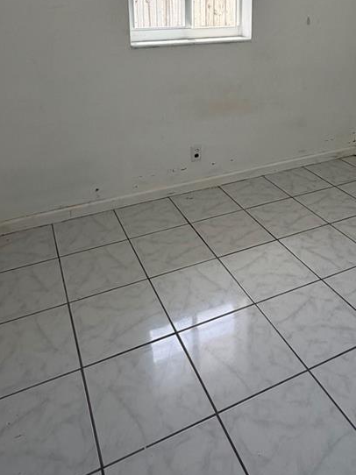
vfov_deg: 54.6
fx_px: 425
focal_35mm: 31
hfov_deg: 45.2
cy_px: 99
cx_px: 210
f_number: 2.2
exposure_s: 1/121
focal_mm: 2.22
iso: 64
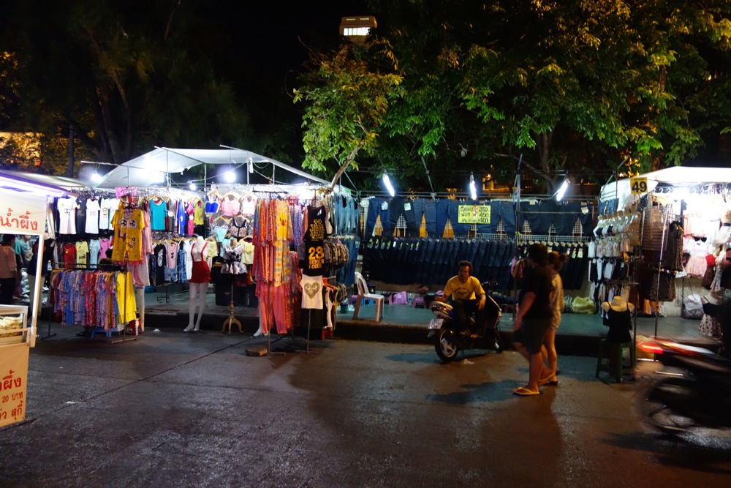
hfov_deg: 65.5
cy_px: 244
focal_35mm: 28
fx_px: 569
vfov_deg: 46.4
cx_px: 366
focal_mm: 10.4
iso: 1250
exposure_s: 1/50
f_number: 1.8
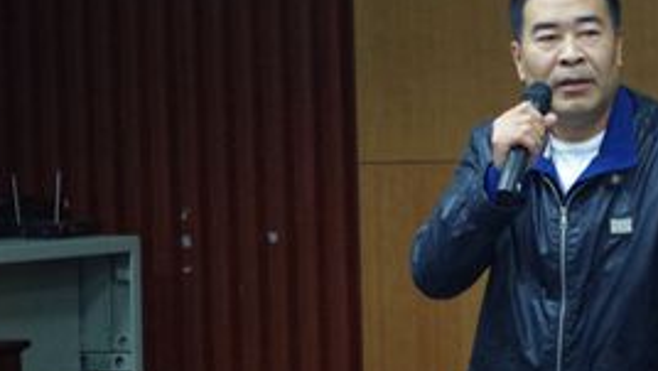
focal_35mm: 160
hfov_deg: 13.3
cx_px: 575
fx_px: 2793
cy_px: 144
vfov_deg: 7.6
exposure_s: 1/40
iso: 3200
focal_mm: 55
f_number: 5.6
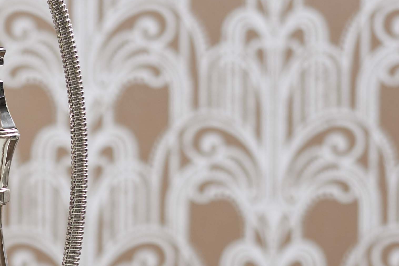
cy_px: 332
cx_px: -118
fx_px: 5806
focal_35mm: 524
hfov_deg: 3.9
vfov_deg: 2.6
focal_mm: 90
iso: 200
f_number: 2
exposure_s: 1/350
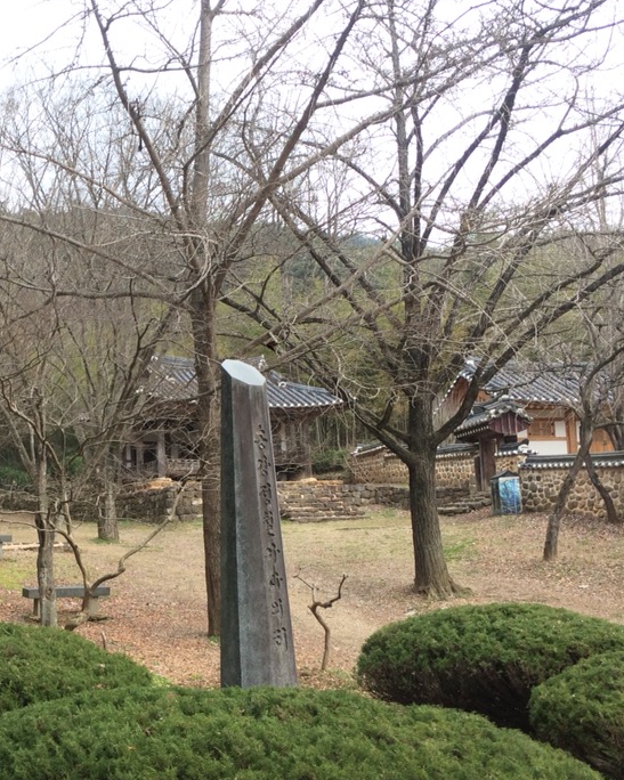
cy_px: 455
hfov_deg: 31.0
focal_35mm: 47
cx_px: 99
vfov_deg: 39.4
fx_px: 1085
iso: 32
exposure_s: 1/432
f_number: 2.2
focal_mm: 4.15
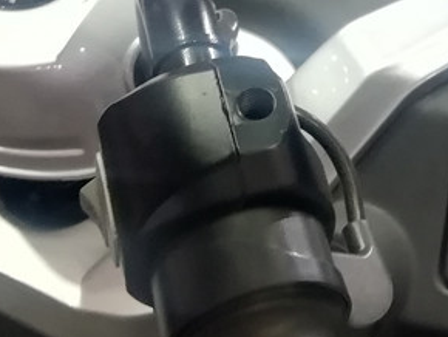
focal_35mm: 93
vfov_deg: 15.2
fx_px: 1205
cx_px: 335
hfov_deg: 20.9
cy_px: -100
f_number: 1.8
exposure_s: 1/50
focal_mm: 3.83
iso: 160
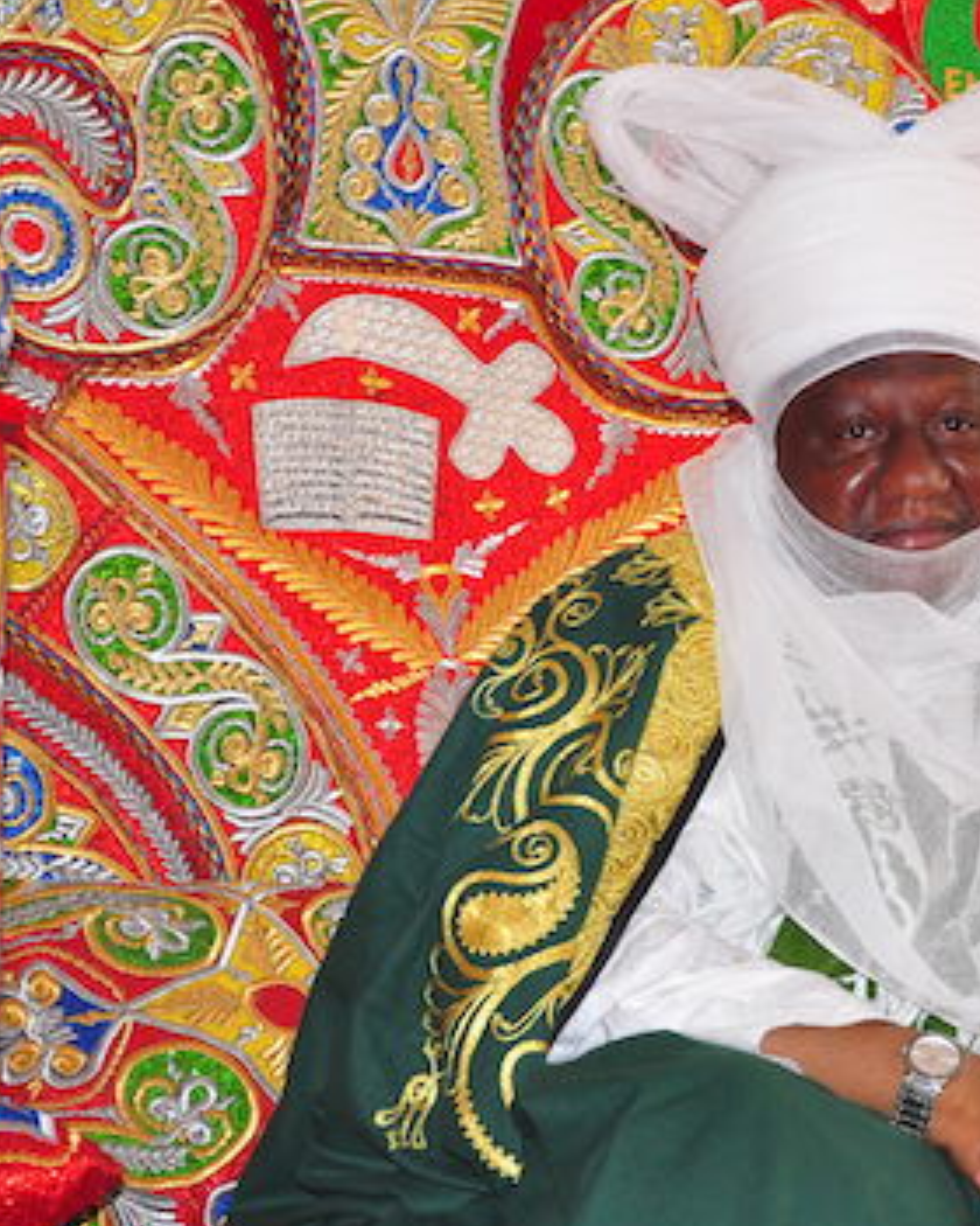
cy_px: 622
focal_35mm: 149
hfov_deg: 10.3
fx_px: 5402
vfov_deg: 12.9
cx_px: 889
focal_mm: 58
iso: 400
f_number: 5
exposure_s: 1/60
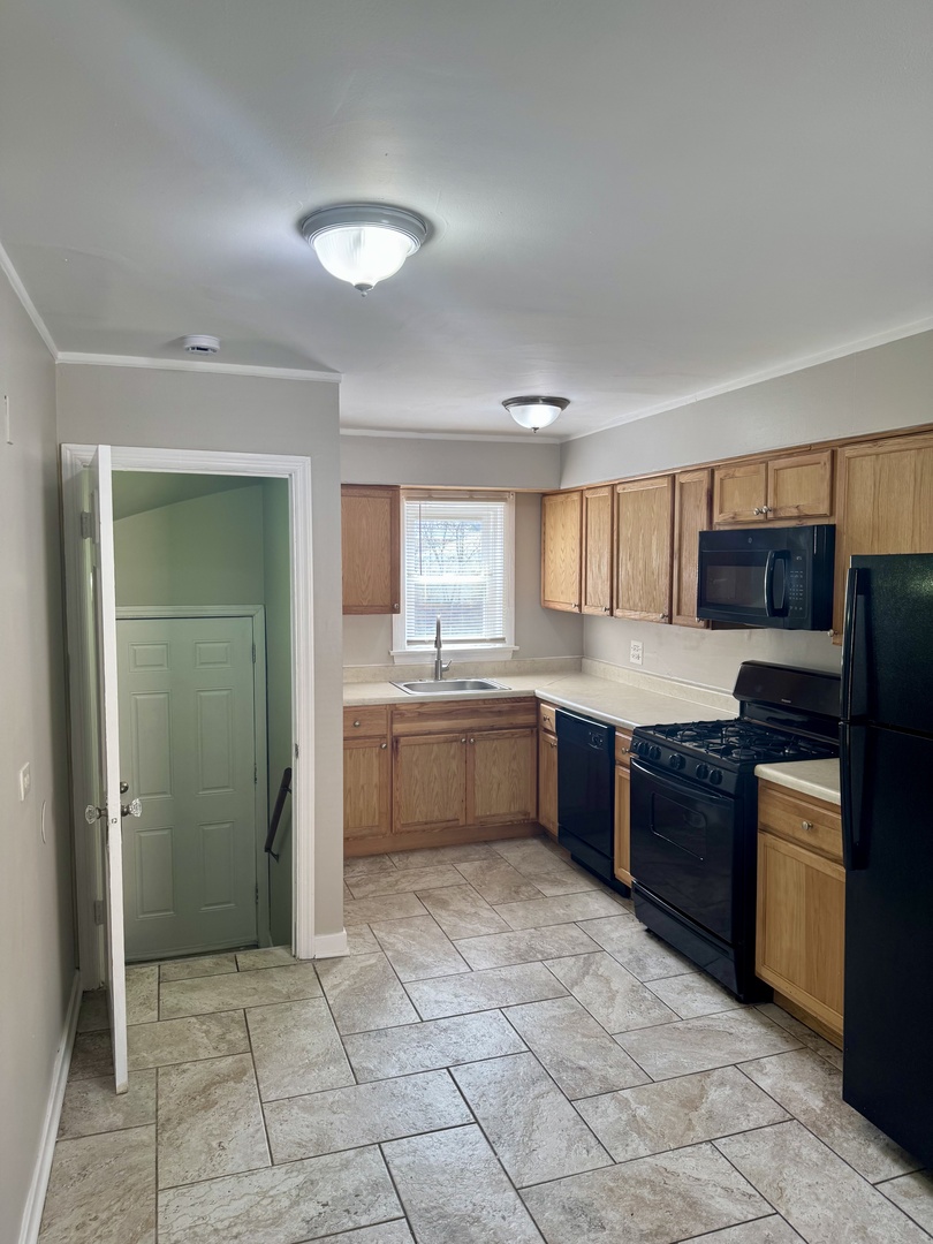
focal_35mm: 24
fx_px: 862
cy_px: 622
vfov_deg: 71.6
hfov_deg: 56.8
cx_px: 466
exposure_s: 1/120
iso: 100
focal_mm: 6.76
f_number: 1.78
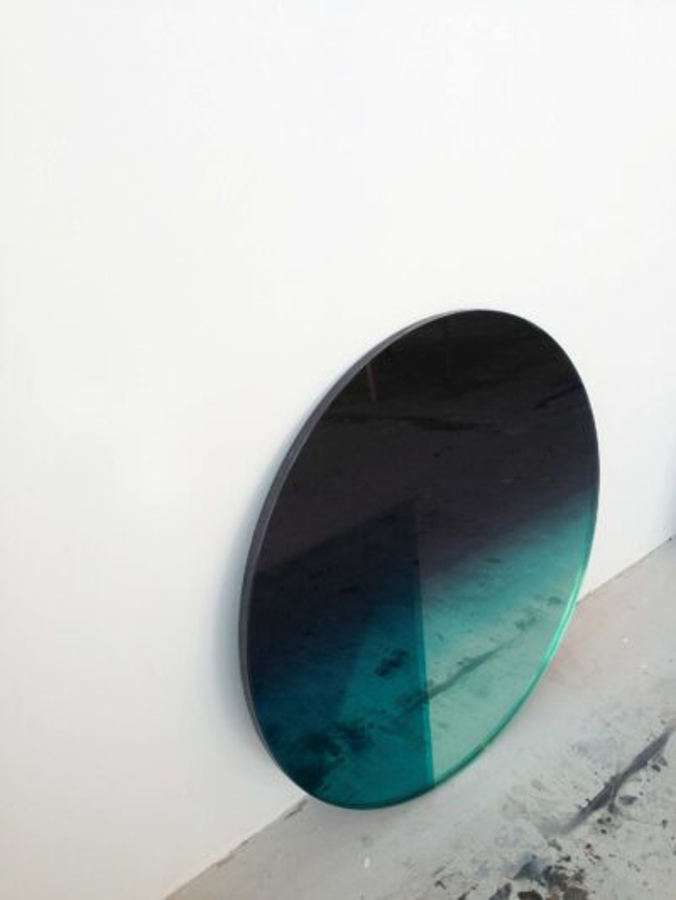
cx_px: 338
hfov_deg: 43.0
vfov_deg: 55.3
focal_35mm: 33
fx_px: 859
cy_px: 450
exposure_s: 1/126
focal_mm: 4.13
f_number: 2.4
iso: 50
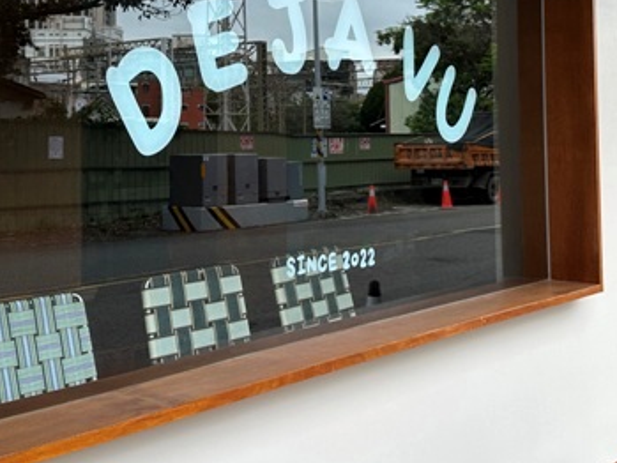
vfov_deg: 26.1
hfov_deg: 34.9
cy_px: 94
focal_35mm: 55
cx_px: 354
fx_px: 981
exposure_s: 1/791
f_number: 1.78
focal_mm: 6.86
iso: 80
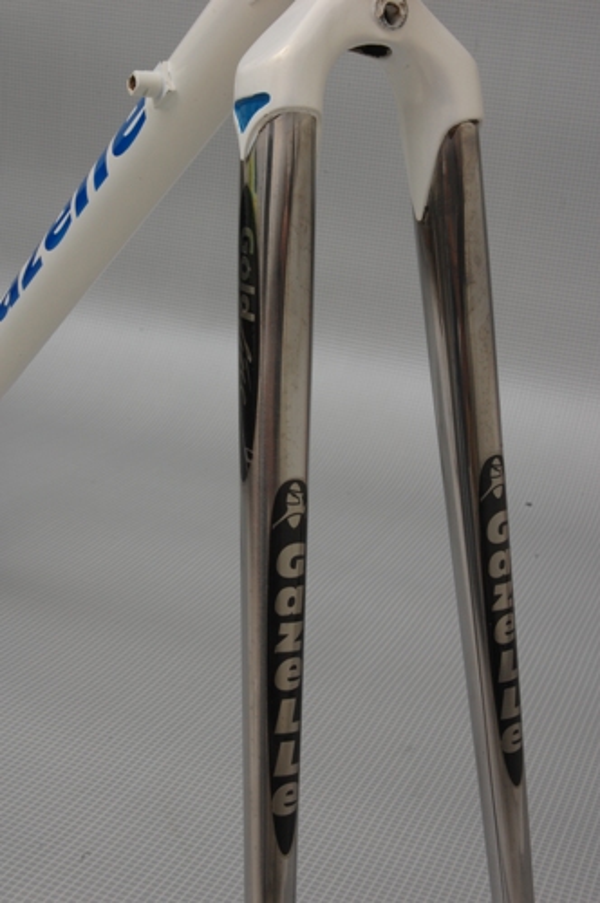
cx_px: 300
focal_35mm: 60
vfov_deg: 33.4
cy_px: 452
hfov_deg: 22.6
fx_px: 1504
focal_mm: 40
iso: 400
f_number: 20
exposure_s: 1/125
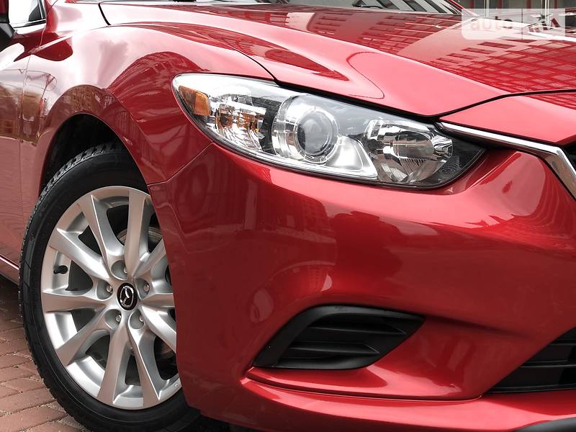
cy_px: 216
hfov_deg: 33.8
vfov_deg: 25.7
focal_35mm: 57
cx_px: 288
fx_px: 948
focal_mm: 6.6
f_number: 2.8
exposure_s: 1/120
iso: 32
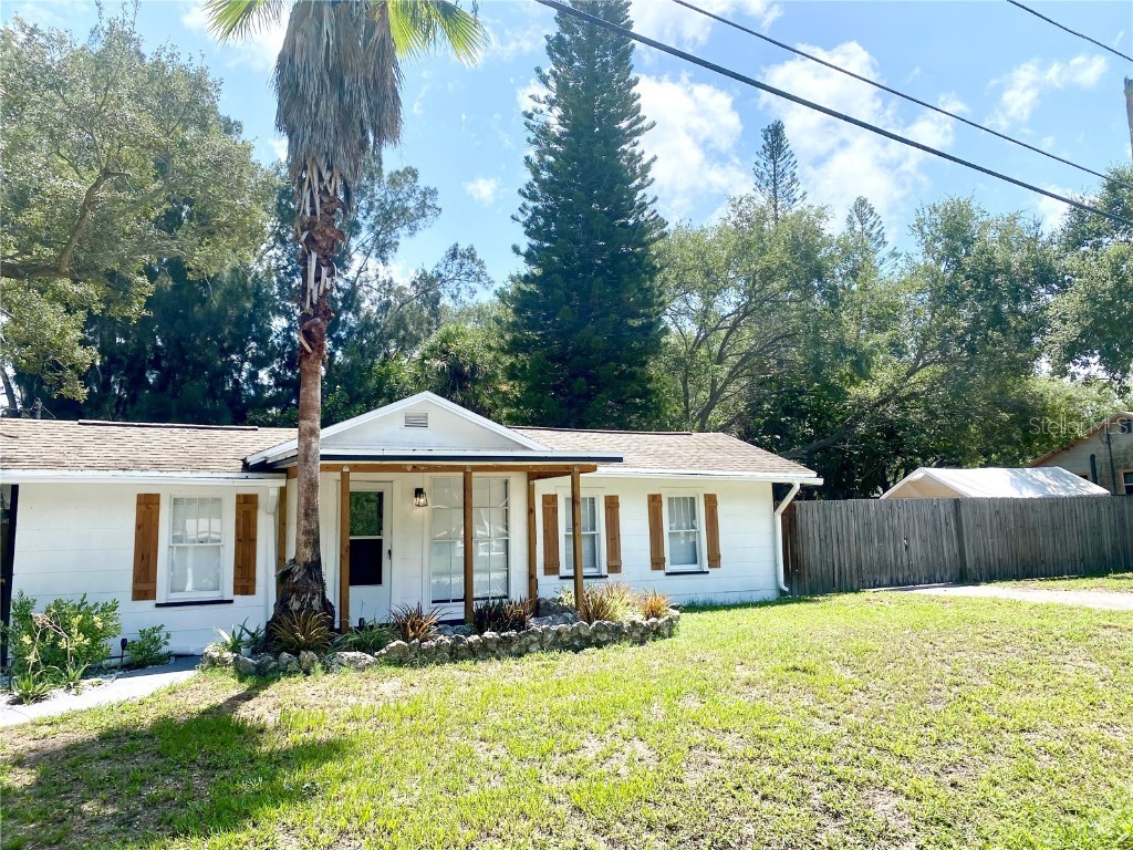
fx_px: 851
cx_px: 566
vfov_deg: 53.1
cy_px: 425
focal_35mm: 26
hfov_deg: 67.3
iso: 32
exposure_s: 1/3401
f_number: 1.8
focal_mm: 4.25
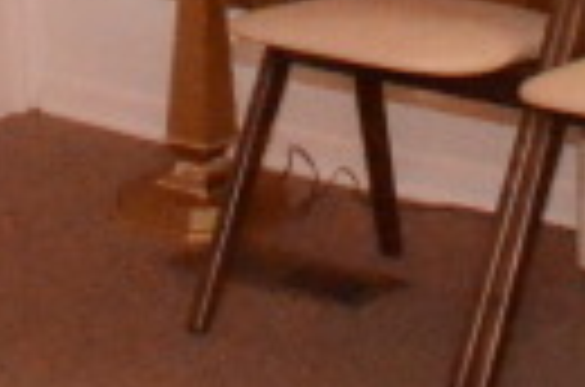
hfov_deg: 9.7
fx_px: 3453
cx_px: 122
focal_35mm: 213
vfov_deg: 6.2
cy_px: -490
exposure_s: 1/60
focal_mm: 18
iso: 6400
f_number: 11
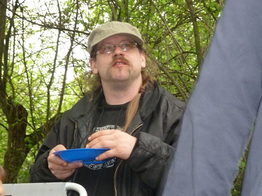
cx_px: 102
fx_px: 795
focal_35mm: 105
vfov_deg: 14.1
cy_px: 106
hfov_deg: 18.7
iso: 500
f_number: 4.2
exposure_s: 1/40
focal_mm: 13.7
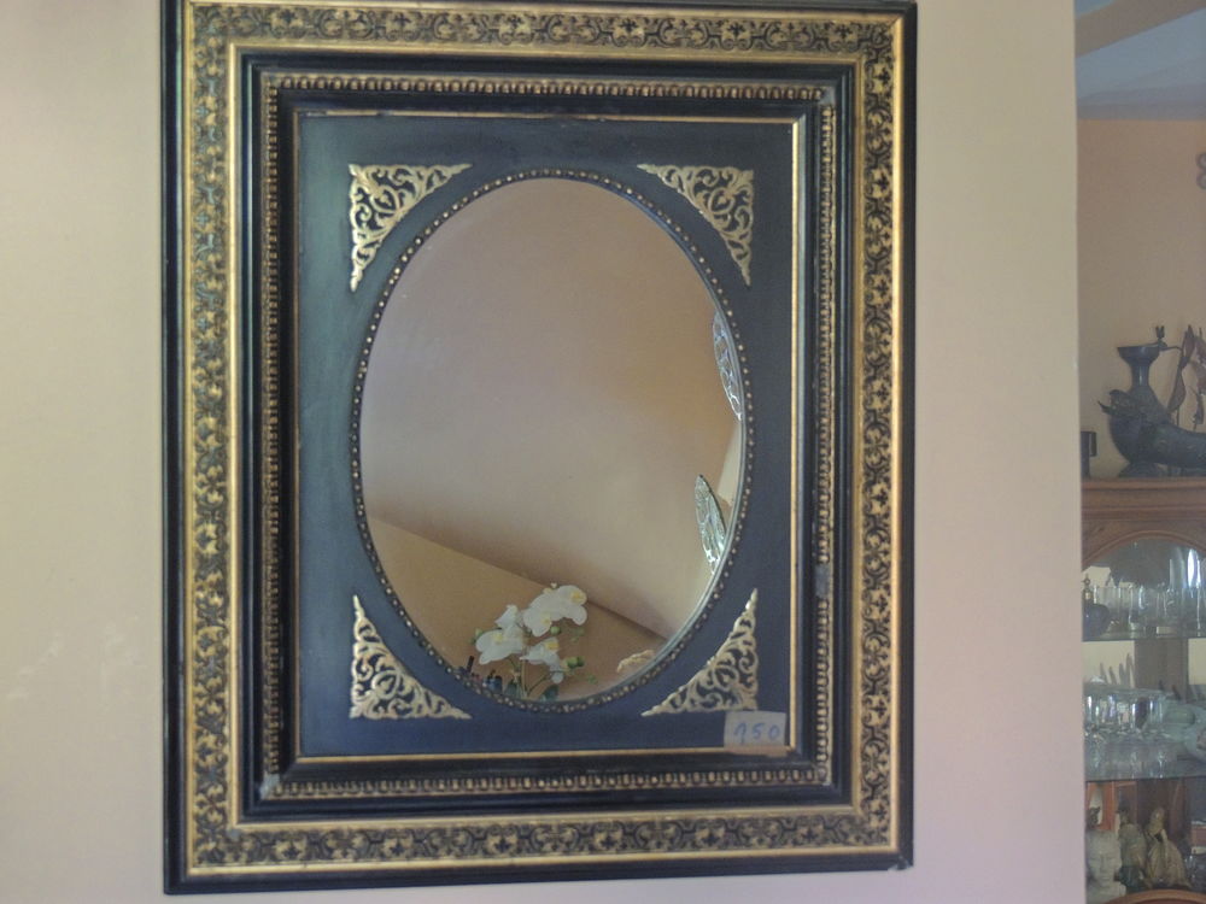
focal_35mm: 85
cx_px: 603
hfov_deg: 23.0
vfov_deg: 17.4
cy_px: 452
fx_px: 2961
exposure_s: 1/15
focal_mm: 15.1
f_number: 4
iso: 800
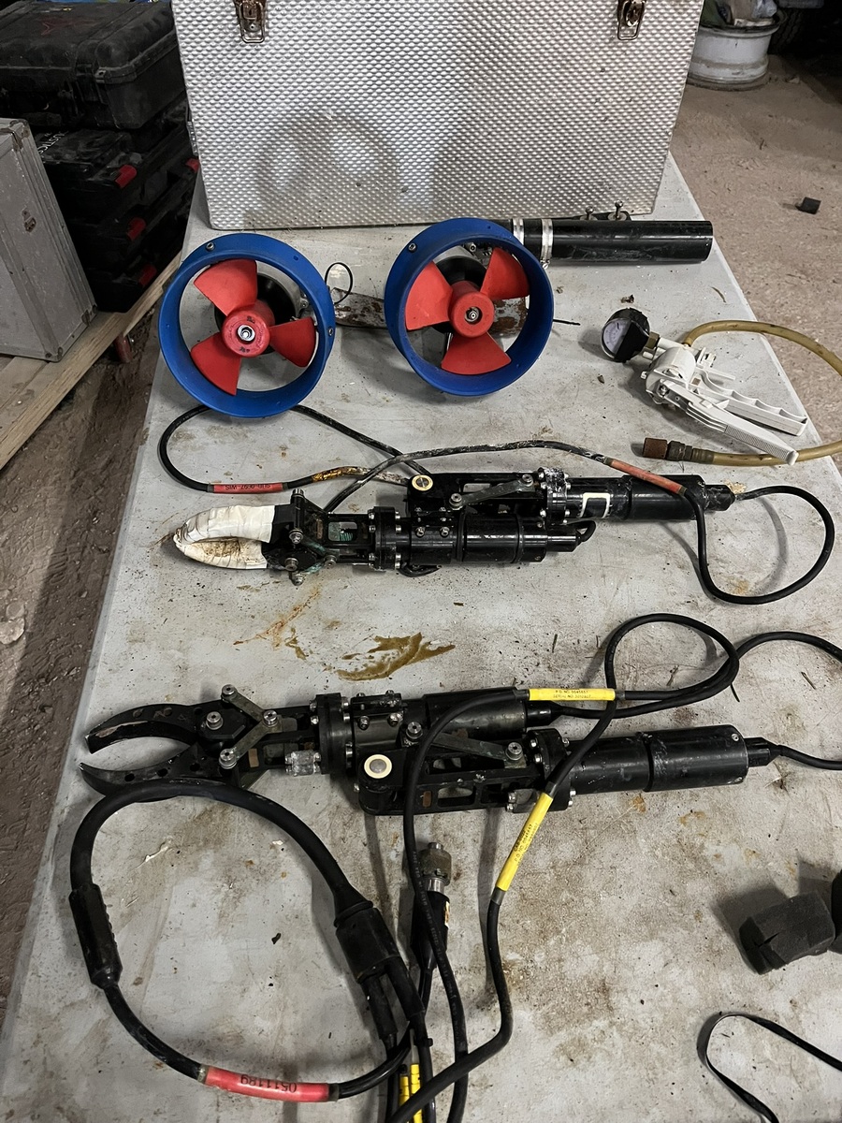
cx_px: 421
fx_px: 843
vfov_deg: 67.3
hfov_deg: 53.1
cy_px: 562
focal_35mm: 26
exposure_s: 1/25
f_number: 1.6
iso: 500
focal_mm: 5.1
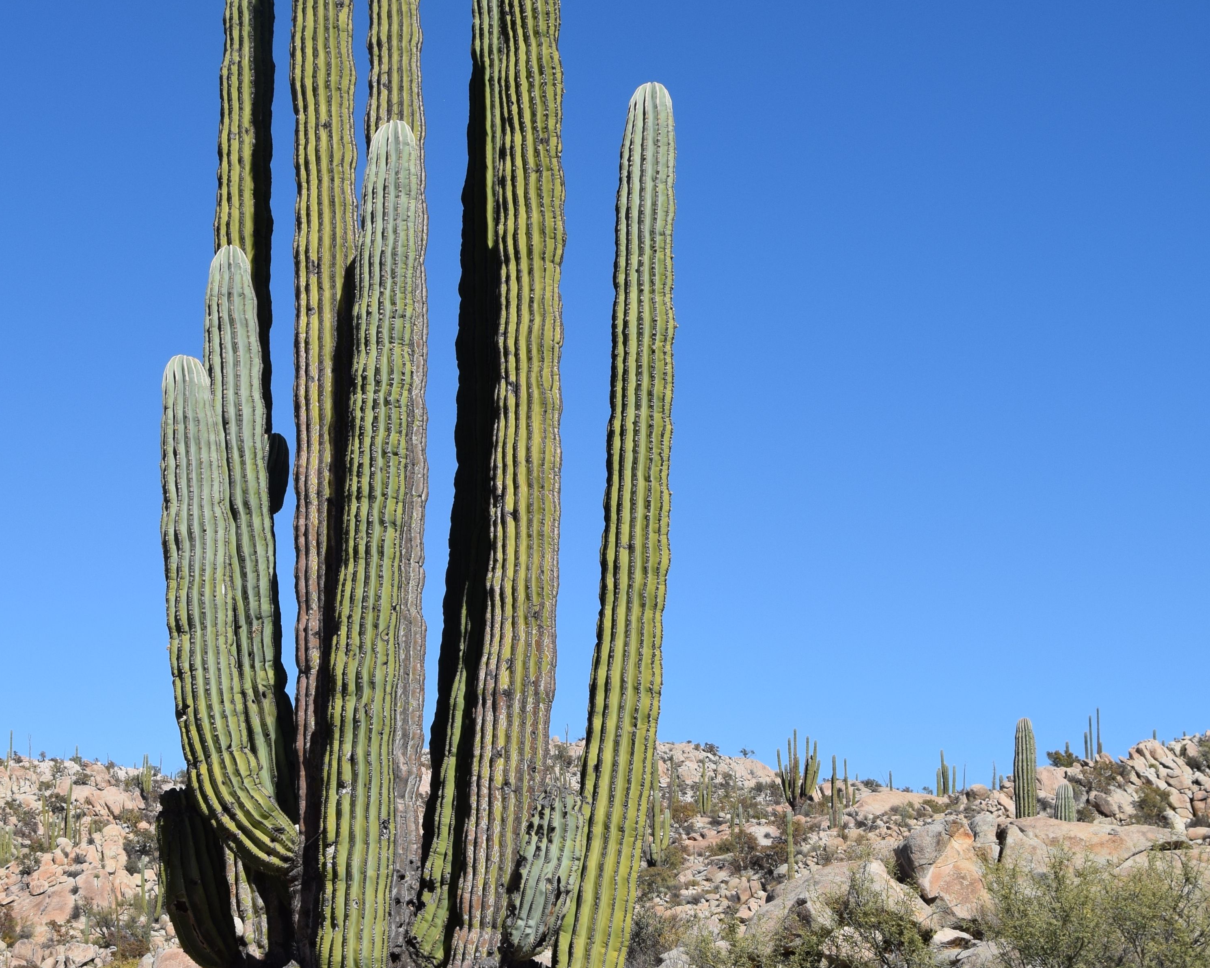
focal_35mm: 68
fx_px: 2435
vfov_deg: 22.5
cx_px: 471
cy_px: 578
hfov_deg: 27.8
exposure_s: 1/500
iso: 200
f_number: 11
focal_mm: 24
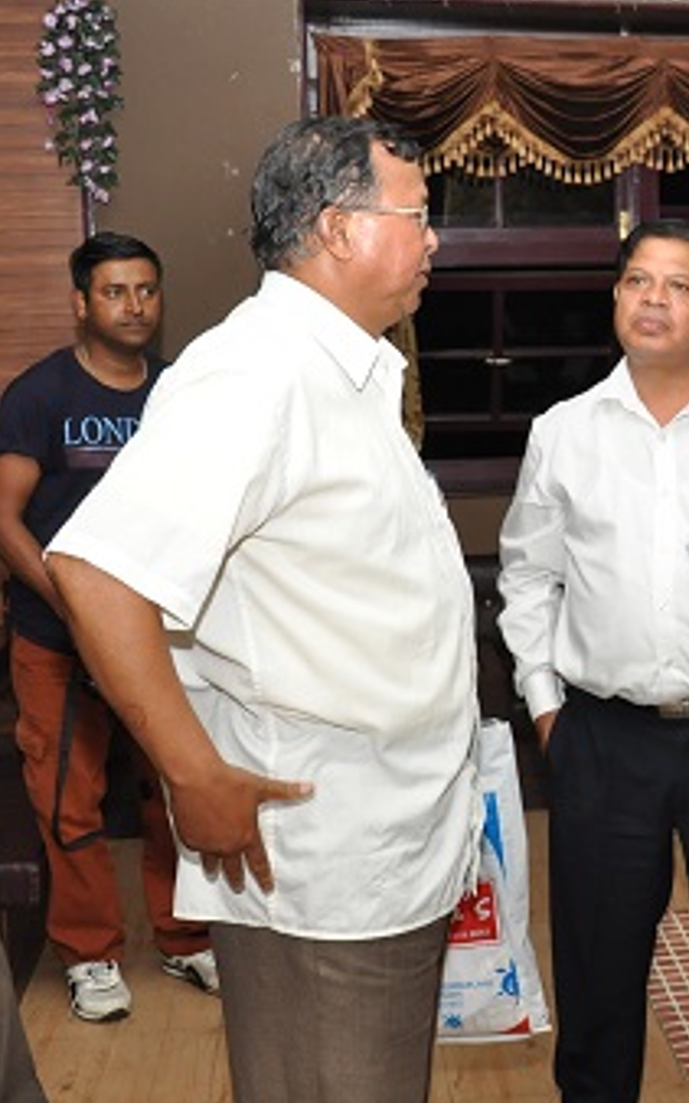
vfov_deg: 35.7
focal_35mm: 57
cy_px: 530
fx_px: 1711
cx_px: 738
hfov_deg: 21.7
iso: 800
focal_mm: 21
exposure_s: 1/160
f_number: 5.6
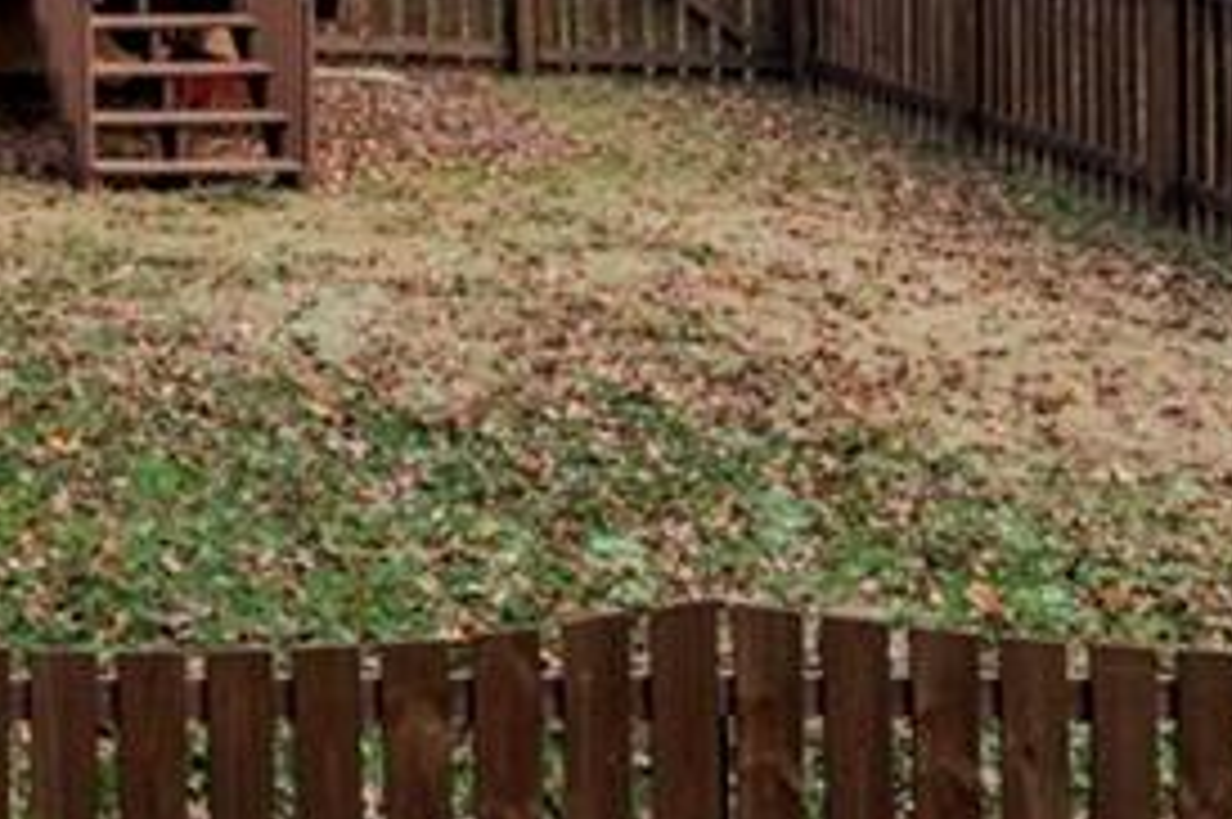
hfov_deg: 14.2
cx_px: -868
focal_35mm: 131
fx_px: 4478
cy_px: -556
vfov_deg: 10.0
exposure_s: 1/200
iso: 200
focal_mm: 35
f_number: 8
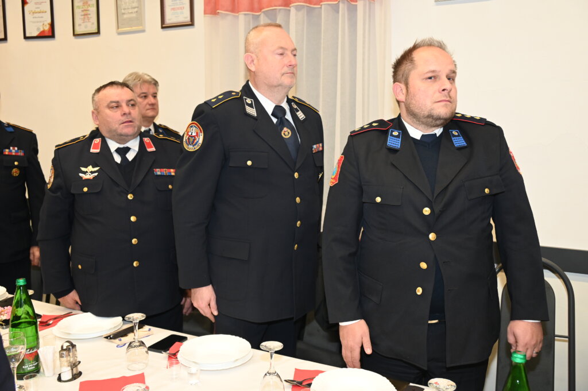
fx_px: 555
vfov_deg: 38.8
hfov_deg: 55.8
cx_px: 294
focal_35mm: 34
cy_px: 196
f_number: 4.8
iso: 1600
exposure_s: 1/60
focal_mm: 34
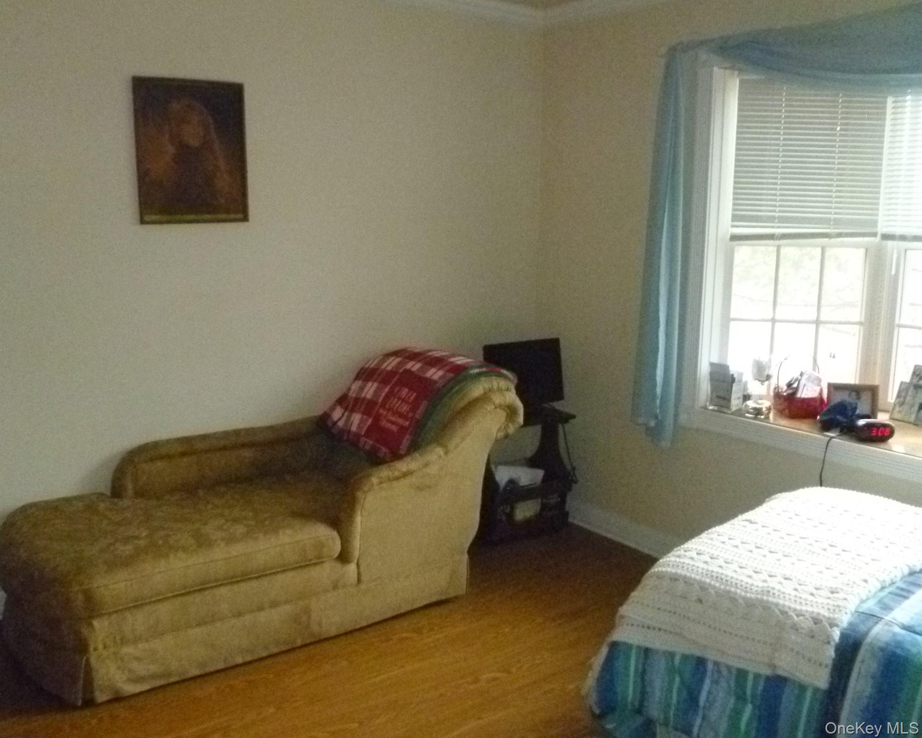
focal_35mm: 30
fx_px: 819
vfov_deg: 48.5
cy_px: 360
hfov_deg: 58.7
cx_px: 419
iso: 1600
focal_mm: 5
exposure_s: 1/30
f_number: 3.3
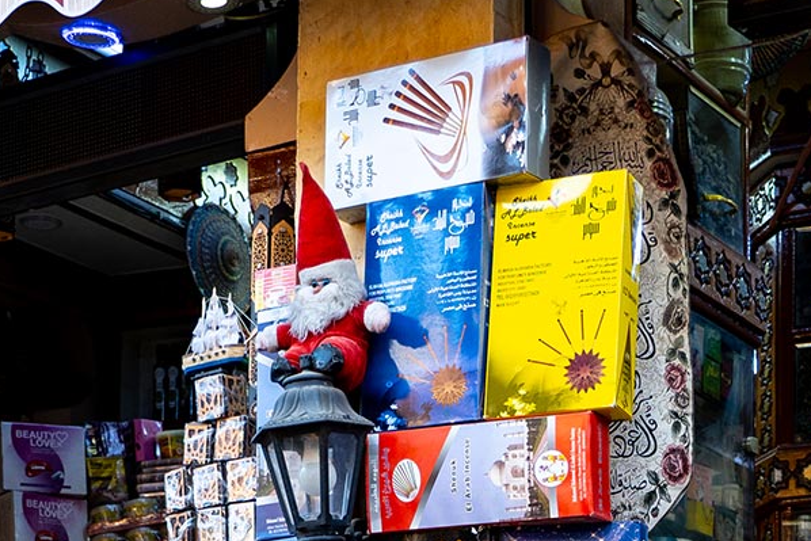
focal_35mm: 114
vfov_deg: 11.3
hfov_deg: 18.0
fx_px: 2564
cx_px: 407
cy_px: 936
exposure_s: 1/80
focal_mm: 21
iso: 160
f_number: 2.8
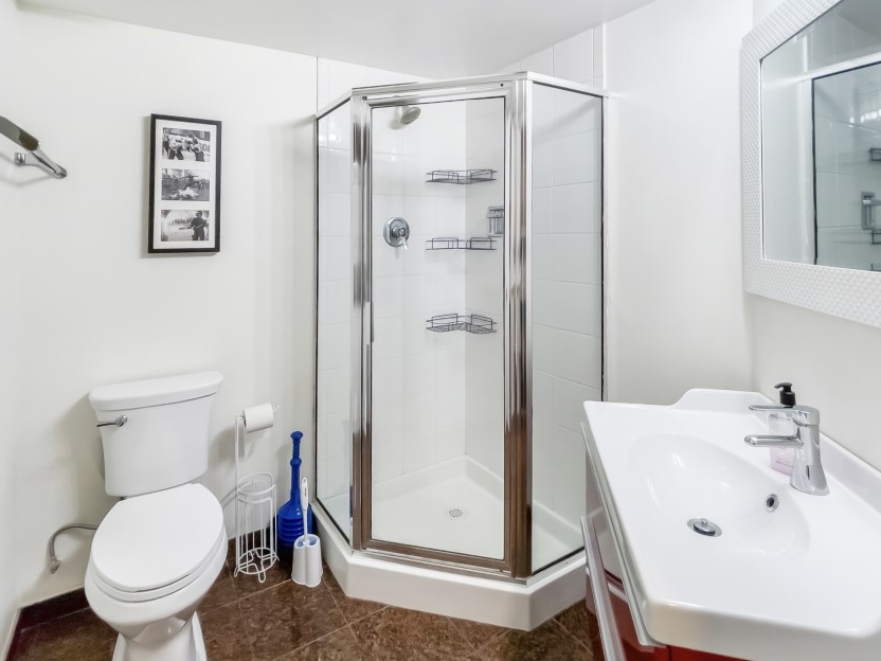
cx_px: 411
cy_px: 285
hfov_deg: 94.4
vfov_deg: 77.7
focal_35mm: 16
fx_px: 407
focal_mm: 1.5
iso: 64
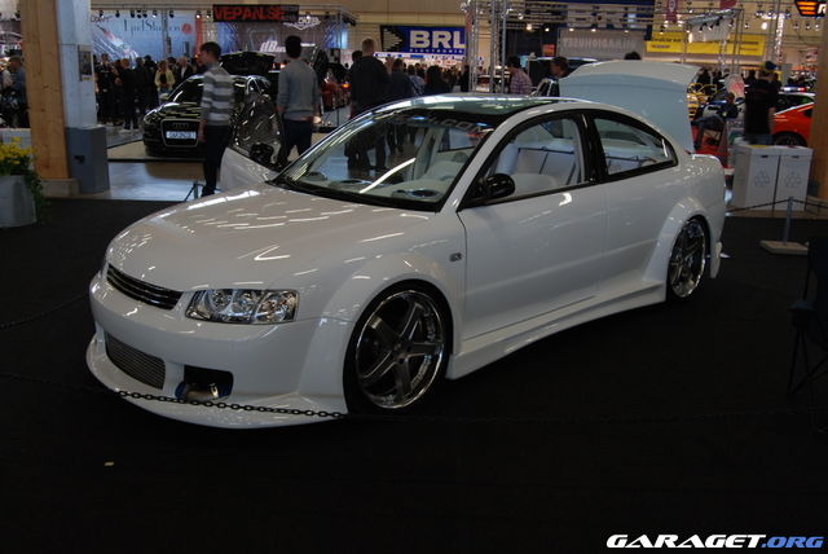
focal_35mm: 33
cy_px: 277
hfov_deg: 57.2
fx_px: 760
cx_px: 414
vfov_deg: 40.0
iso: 200
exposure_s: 1/20
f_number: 6.3
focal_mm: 22
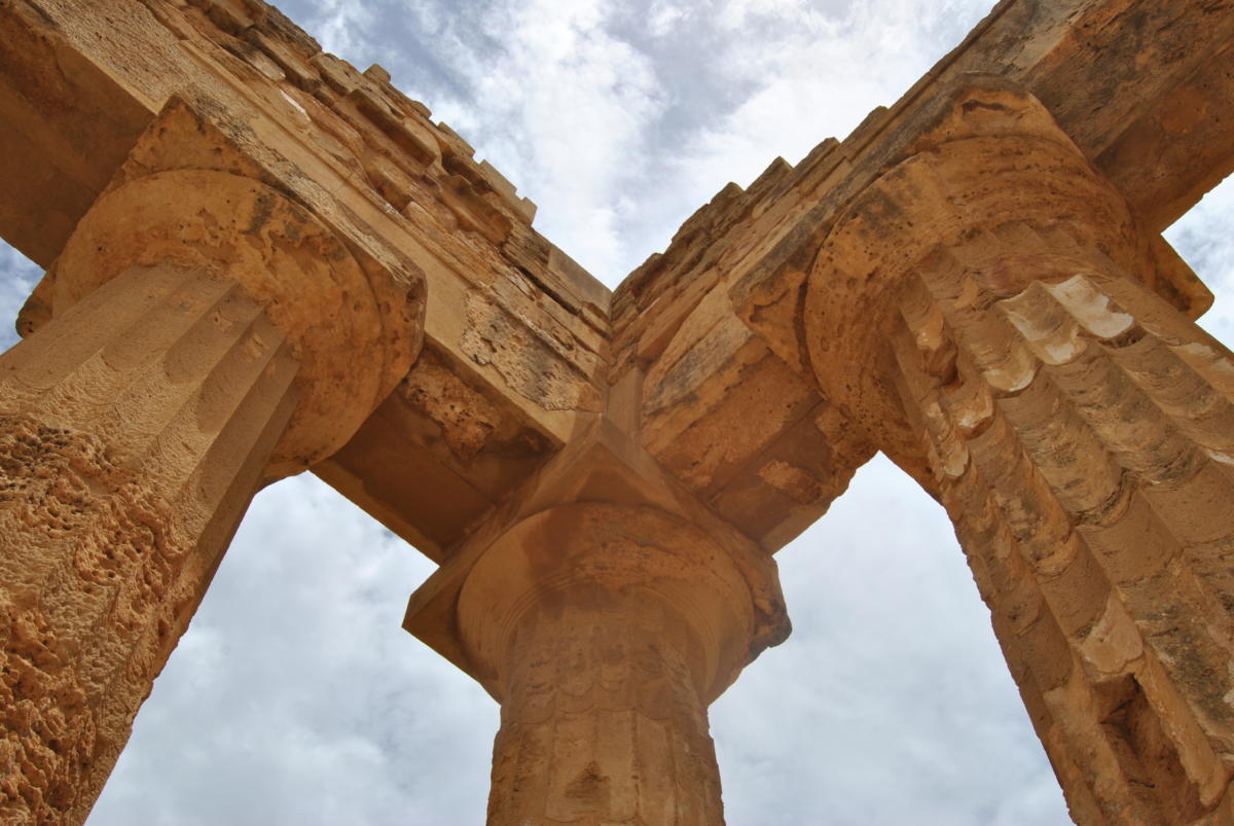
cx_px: 617
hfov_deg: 61.9
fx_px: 1029
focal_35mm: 30
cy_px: 413
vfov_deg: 43.7
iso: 100
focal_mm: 20
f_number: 10
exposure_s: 1/400
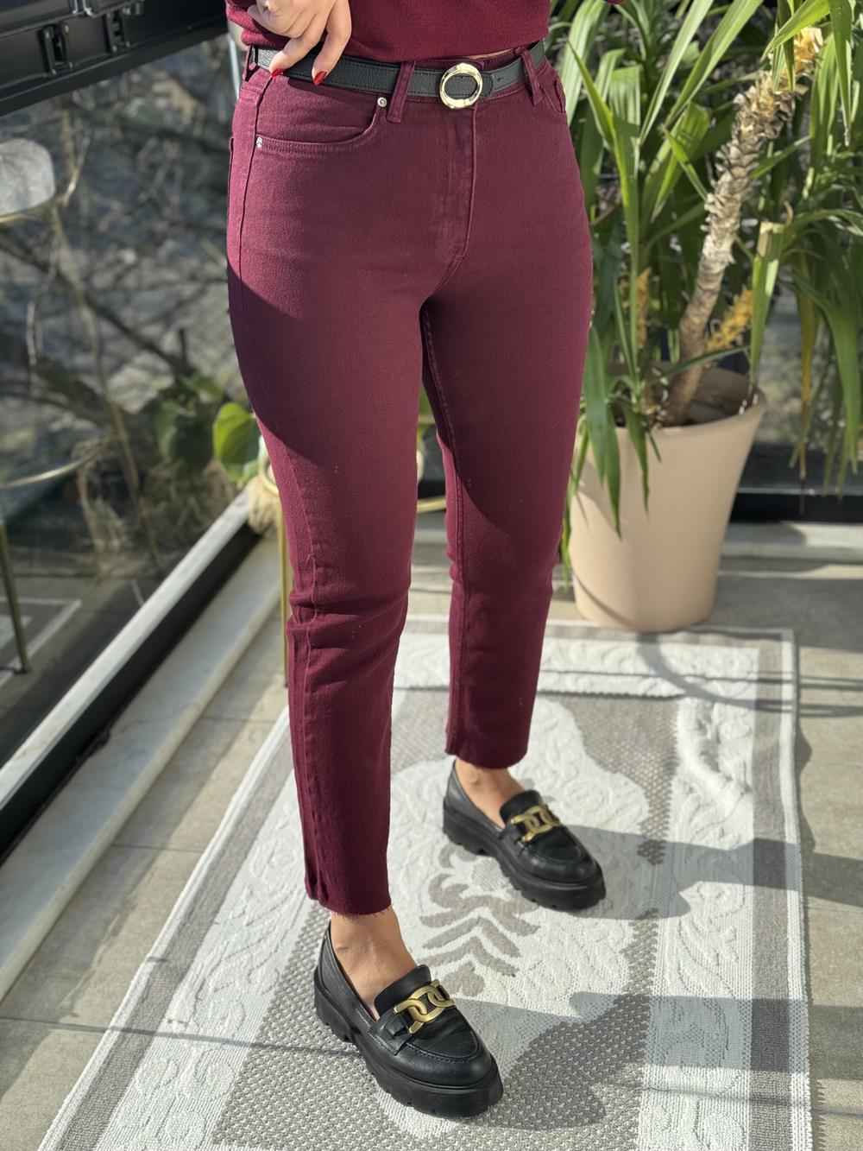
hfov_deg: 30.3
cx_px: 432
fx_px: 1595
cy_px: 576
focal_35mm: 48
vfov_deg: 39.7
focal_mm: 6.76
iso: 64
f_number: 1.78
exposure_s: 1/1043
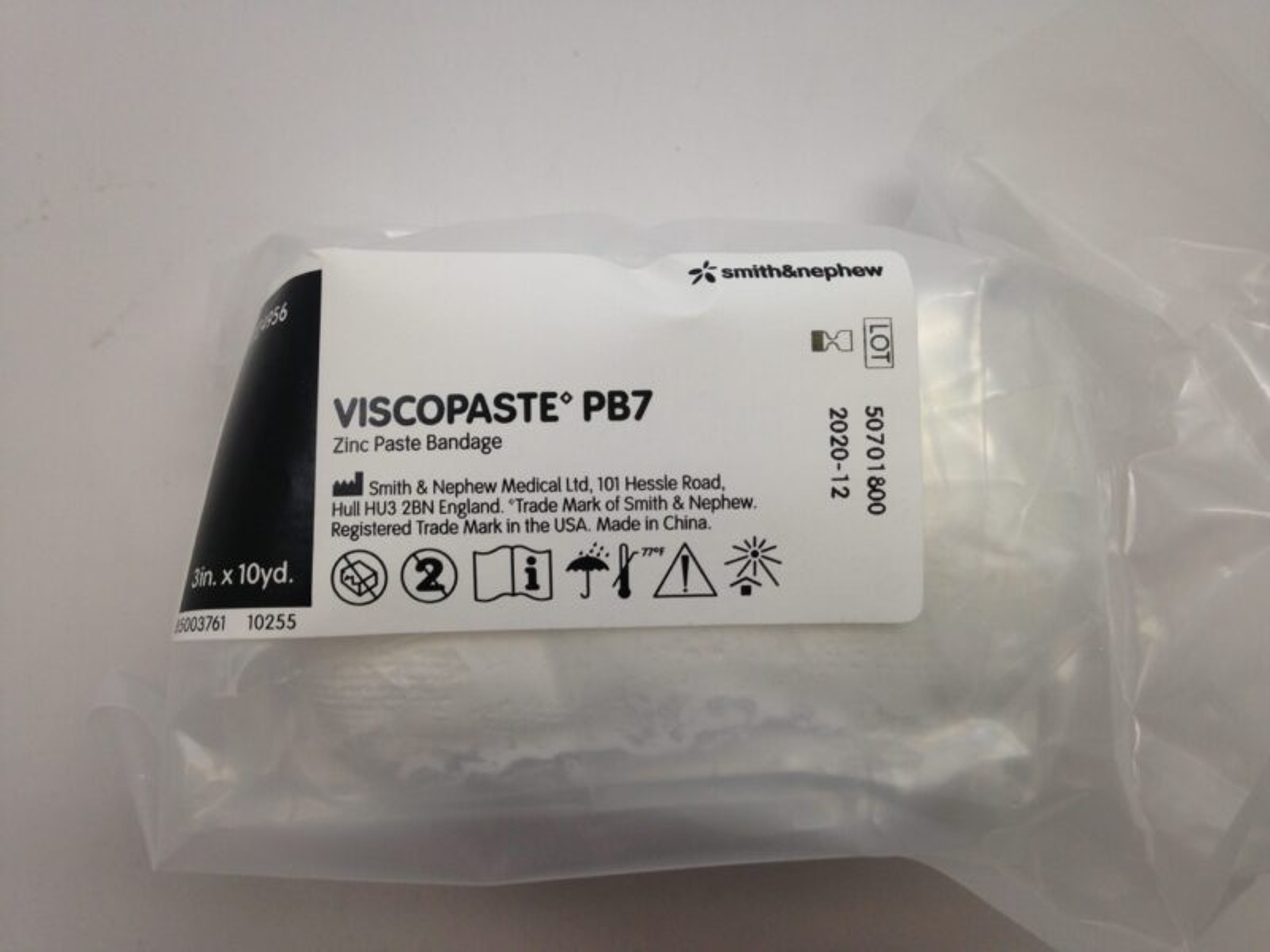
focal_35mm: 33
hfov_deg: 55.4
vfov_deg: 42.9
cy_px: 476
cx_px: 635
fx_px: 1211
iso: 50
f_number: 2.4
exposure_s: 1/60
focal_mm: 4.12
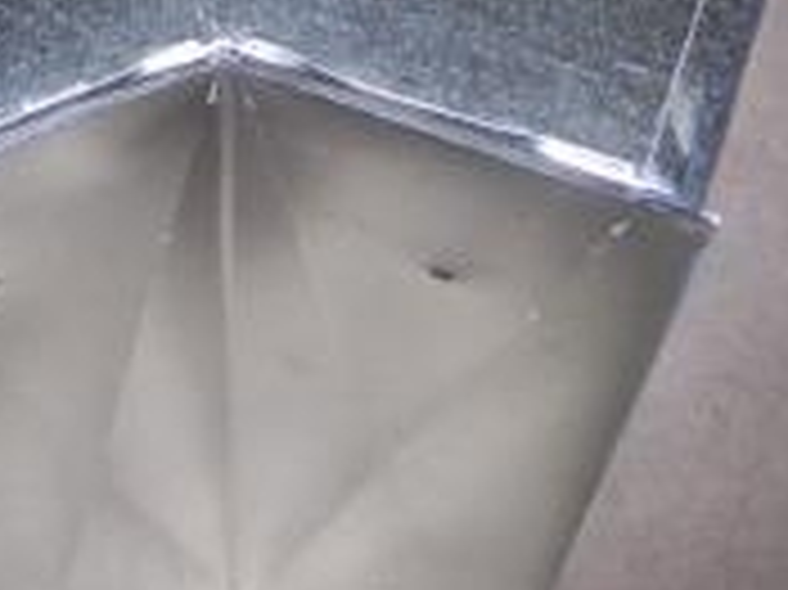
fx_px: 2093
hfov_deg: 21.2
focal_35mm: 92
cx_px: 257
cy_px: -149
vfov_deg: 15.4
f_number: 2.8
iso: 80
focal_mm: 6.2
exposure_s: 1/60
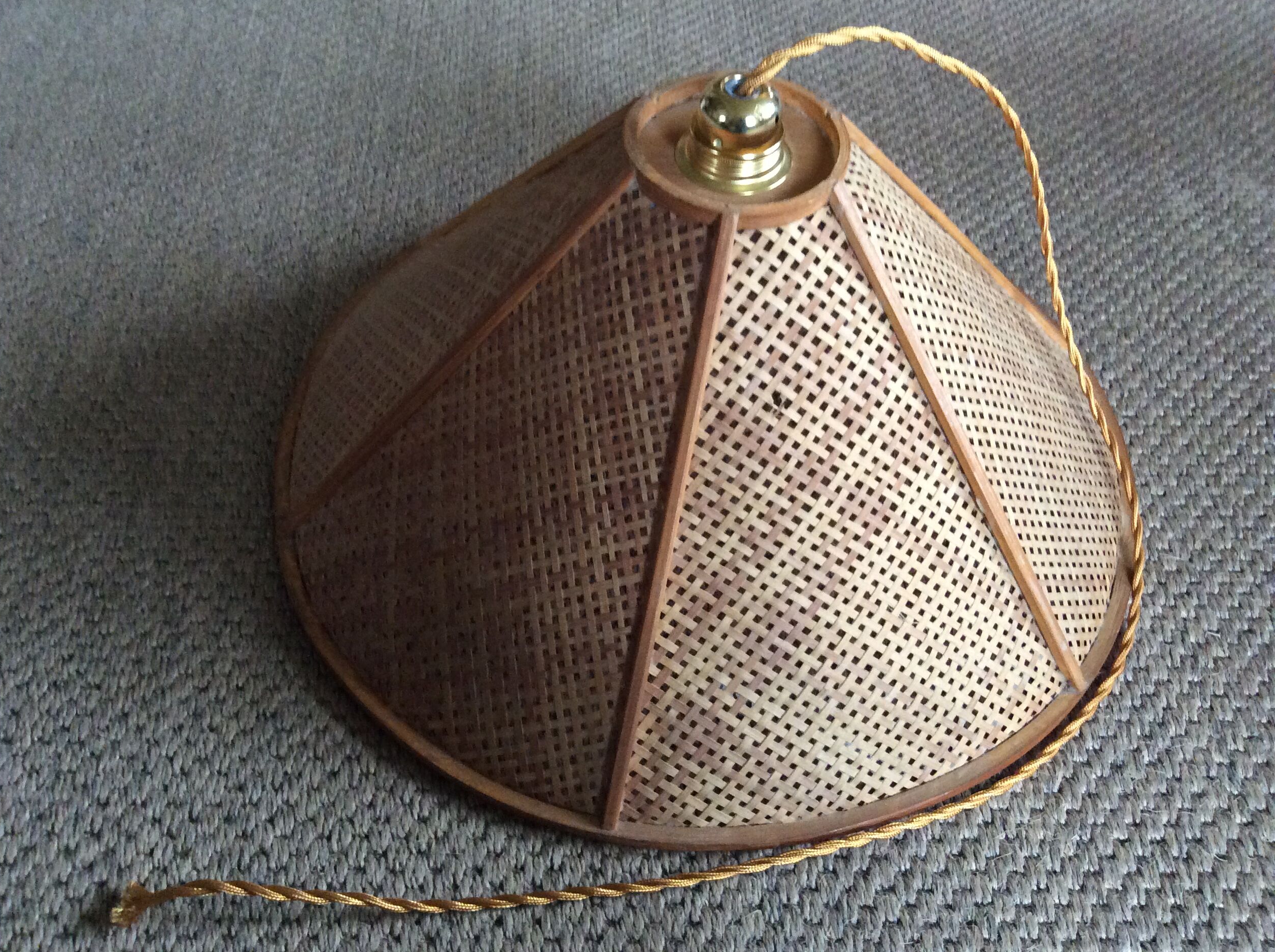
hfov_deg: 55.4
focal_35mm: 33
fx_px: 1214
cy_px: 465
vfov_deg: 42.8
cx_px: 618
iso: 250
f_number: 2.4
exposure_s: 1/25
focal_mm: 3.3
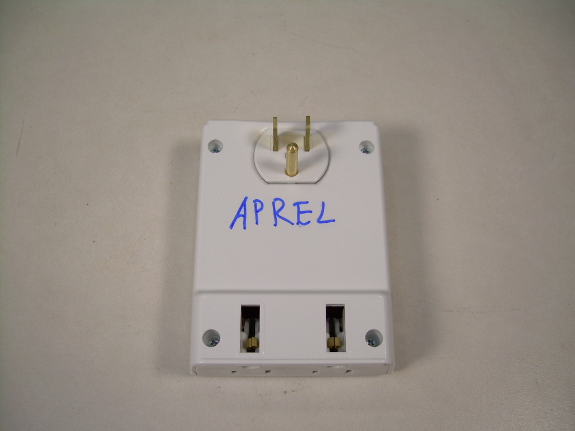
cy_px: 216
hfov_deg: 49.0
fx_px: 631
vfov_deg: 37.7
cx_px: 288
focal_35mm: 38
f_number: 2.8
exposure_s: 1/136
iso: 50
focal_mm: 6.3
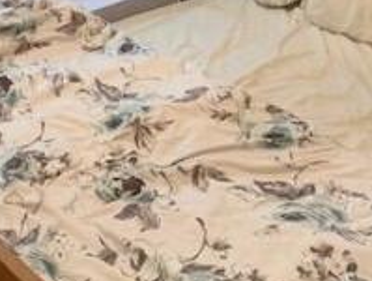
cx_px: 111
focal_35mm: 76
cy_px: -78
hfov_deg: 25.4
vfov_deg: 18.2
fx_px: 818
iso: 250
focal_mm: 4.25
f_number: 1.8
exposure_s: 1/33
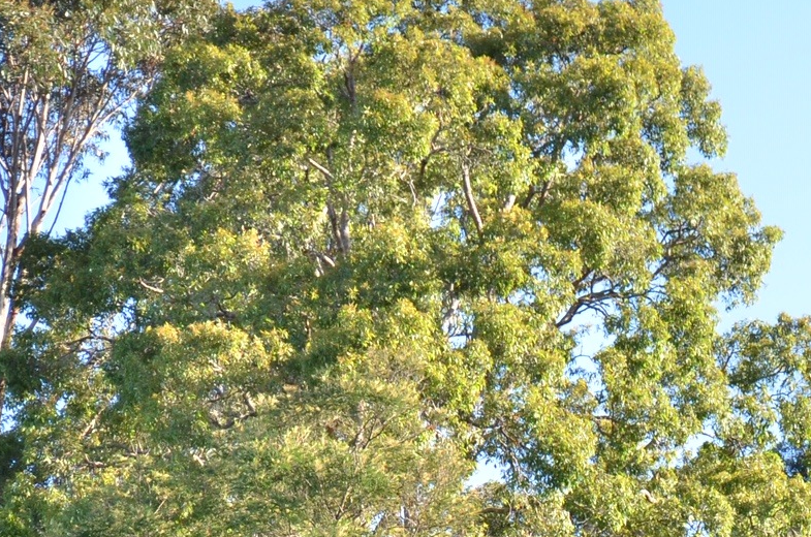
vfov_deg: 11.7
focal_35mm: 113
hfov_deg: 17.6
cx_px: 867
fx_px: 2540
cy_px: 721
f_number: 8
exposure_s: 1/200
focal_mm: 24
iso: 250
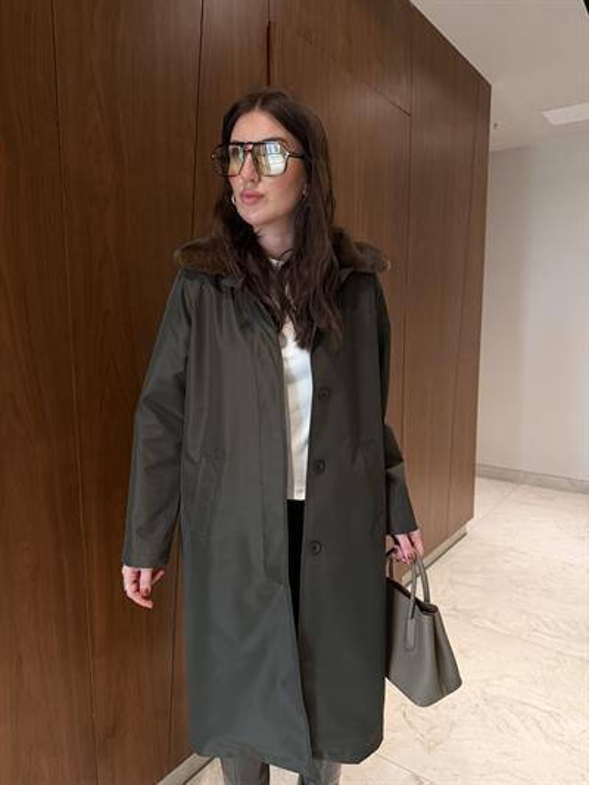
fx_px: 544
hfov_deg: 56.8
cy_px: 392
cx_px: 294
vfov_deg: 71.6
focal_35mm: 24
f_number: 1.78
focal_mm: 6.76
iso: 320
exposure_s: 1/50
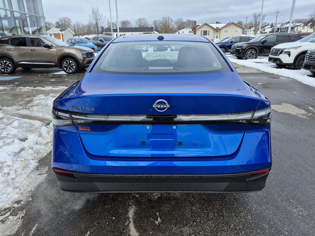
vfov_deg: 58.9
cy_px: 118
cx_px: 158
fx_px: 209
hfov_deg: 73.9
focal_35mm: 23
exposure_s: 1/854
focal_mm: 5.4
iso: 25
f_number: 1.8
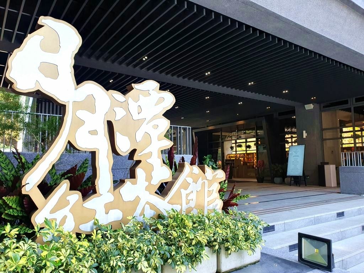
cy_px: 136
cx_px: 182
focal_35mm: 26
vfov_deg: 53.1
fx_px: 273
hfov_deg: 67.3
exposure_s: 1/175
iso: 50
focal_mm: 4.32
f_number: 2.4
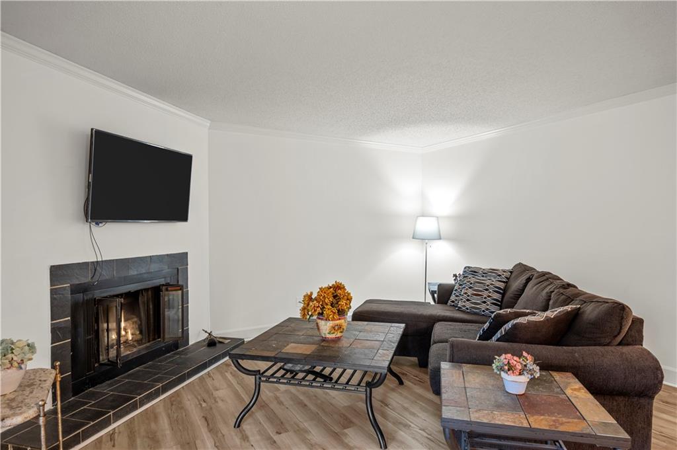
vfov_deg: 60.6
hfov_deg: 82.6
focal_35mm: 20
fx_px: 385
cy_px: 225
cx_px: 338
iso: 400
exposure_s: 1/3
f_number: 8
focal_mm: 20.5
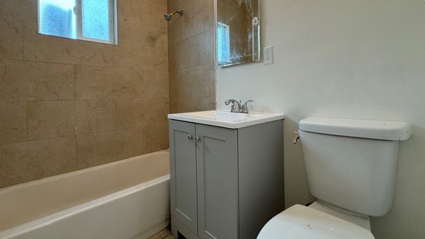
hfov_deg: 95.9
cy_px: 97
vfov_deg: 63.4
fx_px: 192
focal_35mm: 17
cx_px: 218
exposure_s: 1/120
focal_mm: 2.22
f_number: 2.2
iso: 200
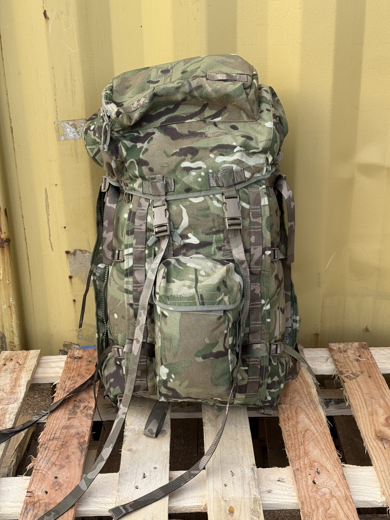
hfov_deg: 30.3
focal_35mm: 48
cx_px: 195
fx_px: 721
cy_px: 260
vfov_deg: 39.7
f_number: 1.78
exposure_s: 1/895
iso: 64
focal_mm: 6.76
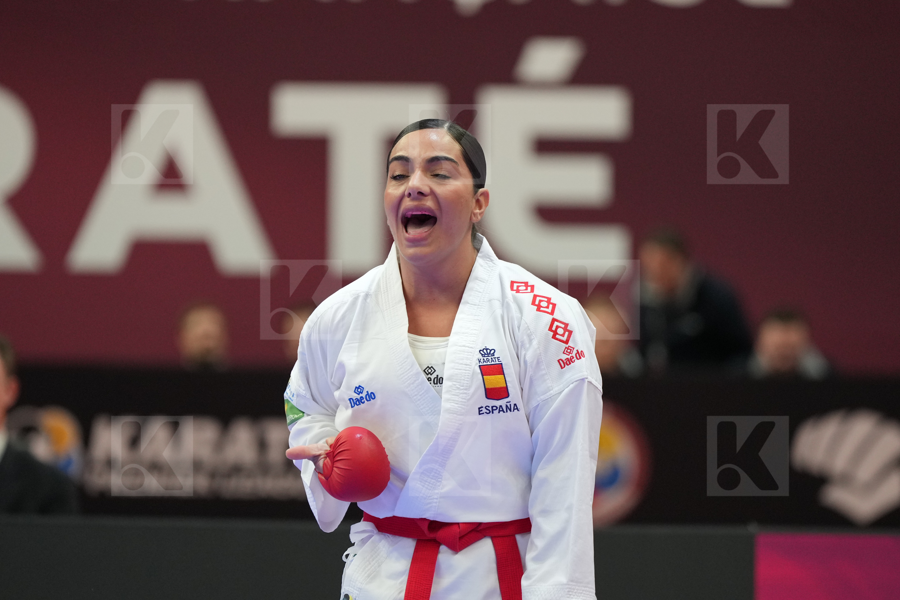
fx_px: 7374
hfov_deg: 7.0
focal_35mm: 295
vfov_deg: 4.7
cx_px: 450
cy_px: 300
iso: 2000
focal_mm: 197
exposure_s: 1/1000
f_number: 2.8
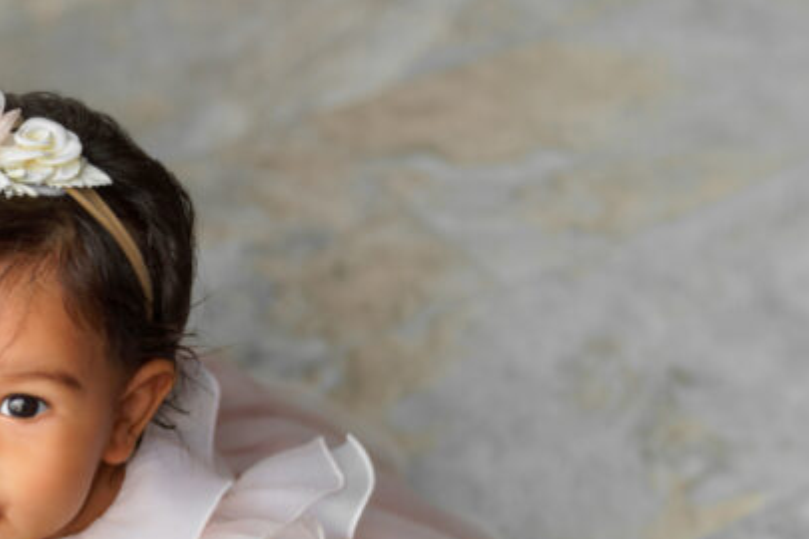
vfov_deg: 18.6
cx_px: 46
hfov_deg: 26.9
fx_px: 1618
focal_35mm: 72
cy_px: 473
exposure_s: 1/160
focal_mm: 38
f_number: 2.8
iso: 200
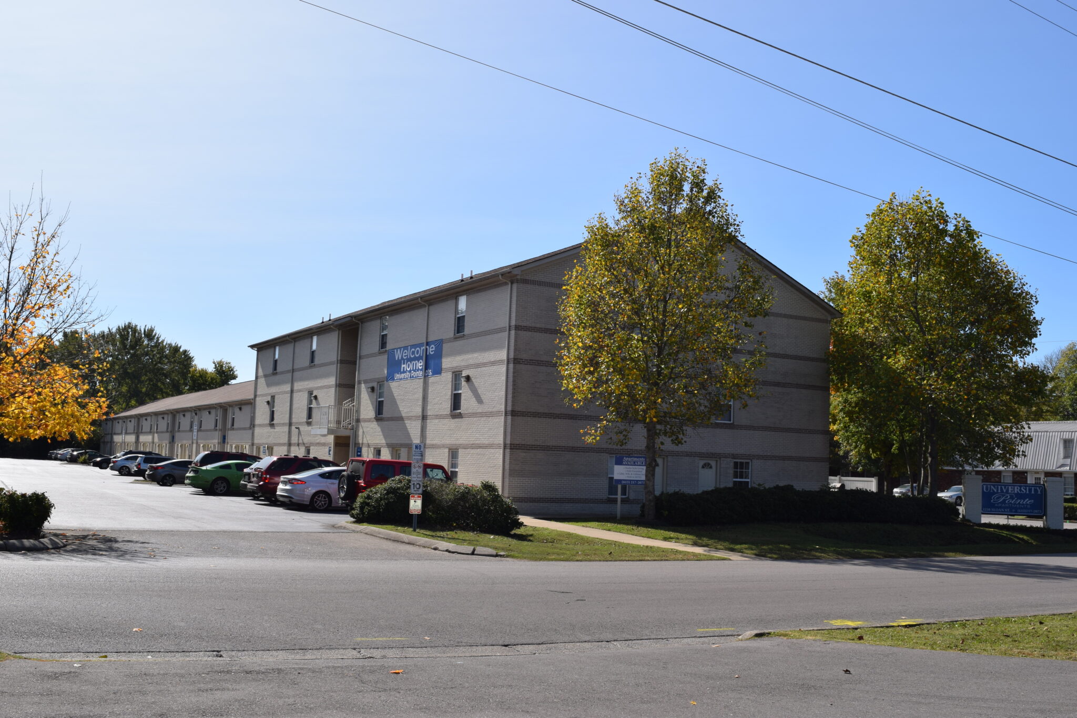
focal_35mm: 36
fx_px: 1077
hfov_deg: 53.1
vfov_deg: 36.9
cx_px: 538
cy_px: 359
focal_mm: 24
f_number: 11
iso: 100
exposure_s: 1/200
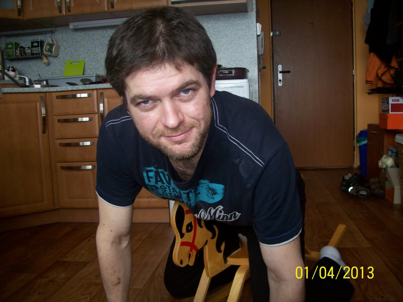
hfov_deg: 51.4
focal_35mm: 36
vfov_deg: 39.6
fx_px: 419
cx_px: 202
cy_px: 151
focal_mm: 6
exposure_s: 1/64
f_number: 2.7
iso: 80
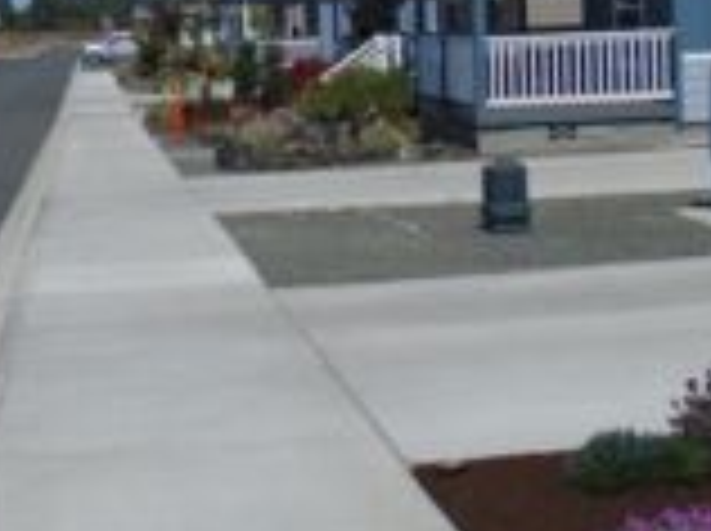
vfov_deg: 16.6
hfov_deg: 21.7
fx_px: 1805
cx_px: 40
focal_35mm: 88
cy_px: 124
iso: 100
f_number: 8
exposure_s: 1/400
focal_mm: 4.6
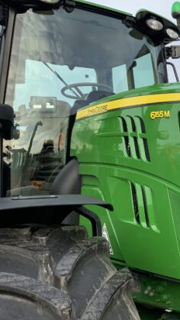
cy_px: 146
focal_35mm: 49
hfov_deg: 21.9
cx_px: 234
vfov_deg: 42.1
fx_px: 416
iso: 16
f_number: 1.8
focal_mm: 3
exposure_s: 1/303
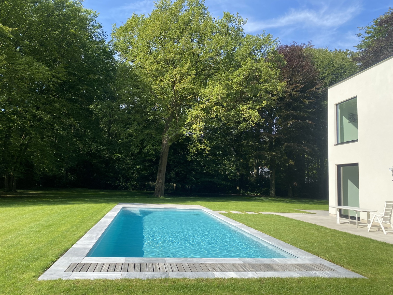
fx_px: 295
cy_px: 148
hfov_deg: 67.3
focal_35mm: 26
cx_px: 196
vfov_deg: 53.1
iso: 32
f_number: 1.8
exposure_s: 1/1395
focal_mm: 4.25
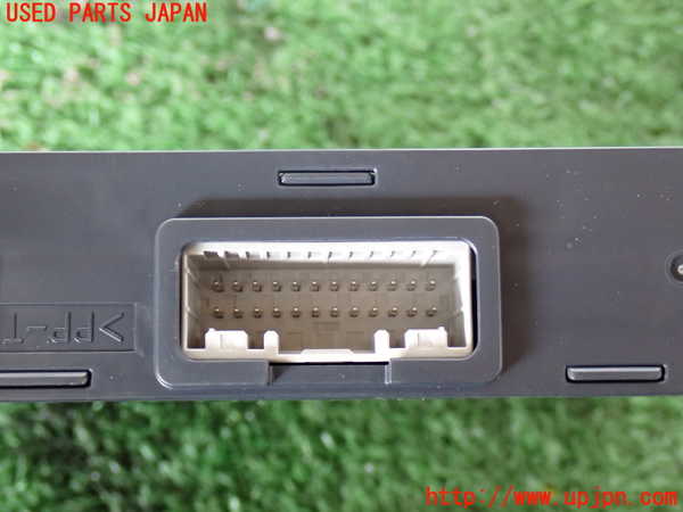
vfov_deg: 21.9
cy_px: 256
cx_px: 342
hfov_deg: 29.0
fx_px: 1322
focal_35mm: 67
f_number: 3.8
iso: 800
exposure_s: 1/15
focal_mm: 11.88
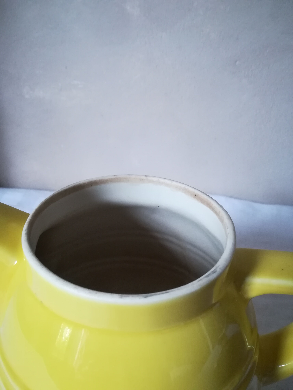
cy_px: 195
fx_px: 293
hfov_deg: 53.1
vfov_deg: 67.3
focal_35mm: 26
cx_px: 146
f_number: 2.2
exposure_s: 1/24
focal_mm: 3.83
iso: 500
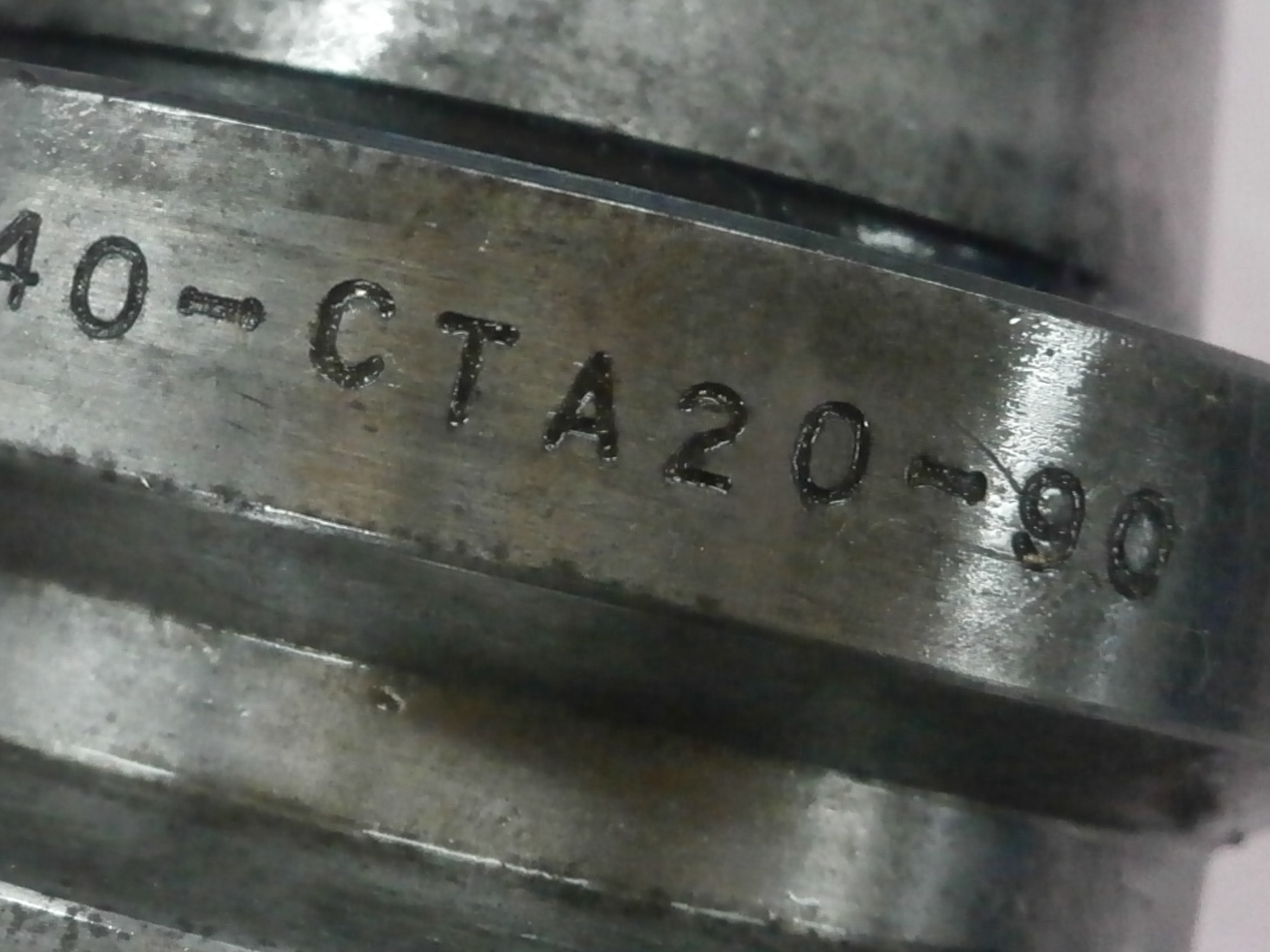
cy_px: 388
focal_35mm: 90
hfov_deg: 21.4
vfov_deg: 16.4
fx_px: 3301
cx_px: 160
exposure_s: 1/125
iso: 800
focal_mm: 8.3
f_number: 3.4
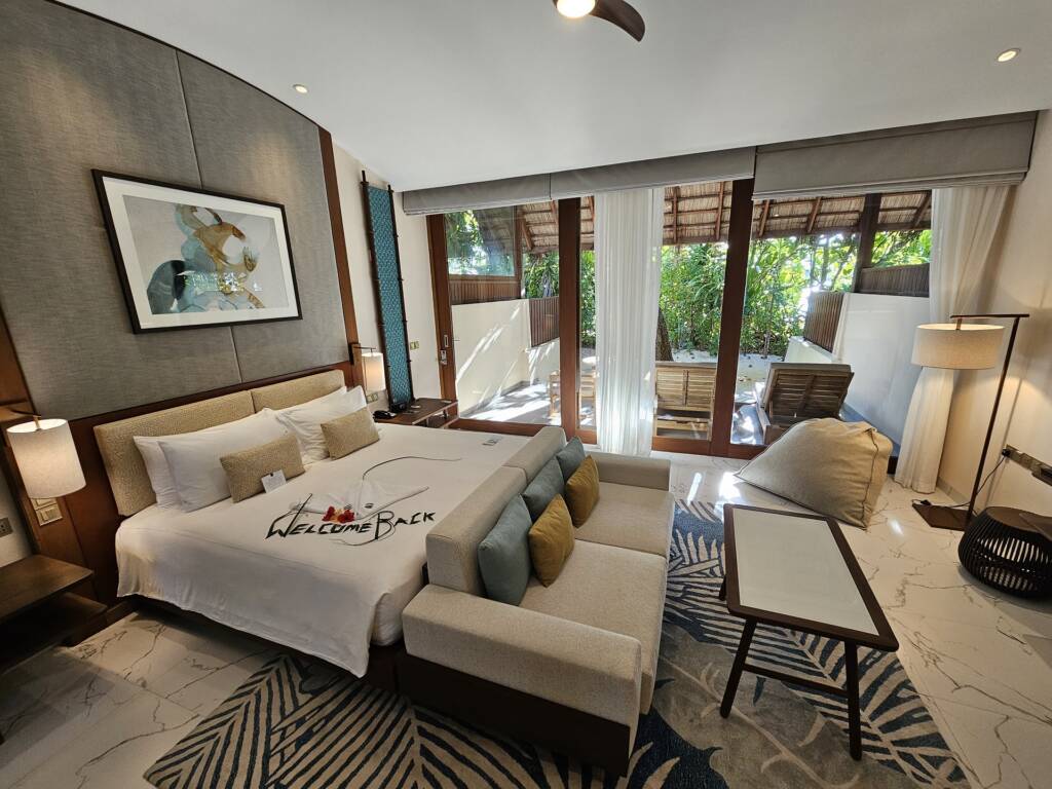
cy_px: 394
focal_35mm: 13
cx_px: 526
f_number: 2.2
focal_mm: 2.2
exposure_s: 1/50
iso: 80
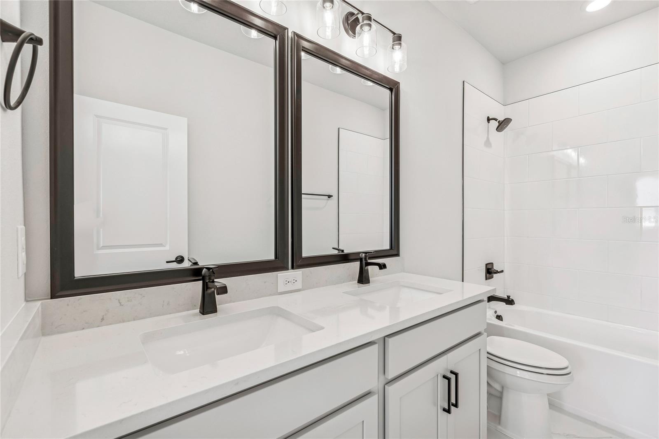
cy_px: 220
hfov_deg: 100.4
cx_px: 330
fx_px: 275
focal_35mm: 15
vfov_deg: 77.3
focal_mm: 10
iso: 100
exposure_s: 1/3.33
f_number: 7.1
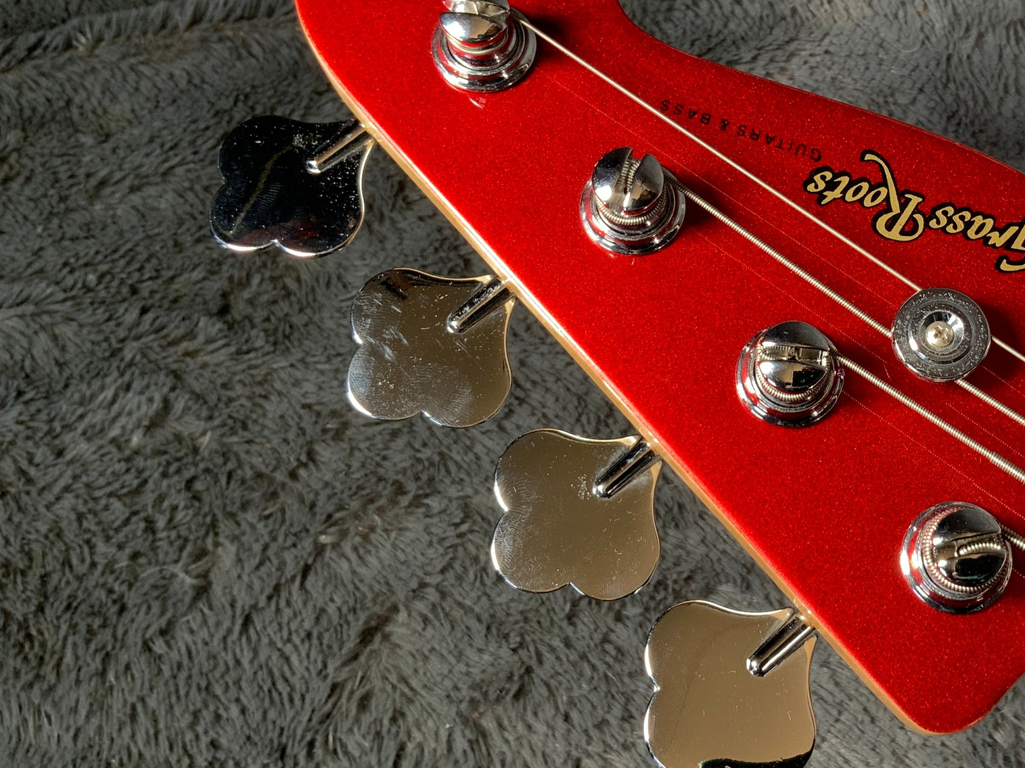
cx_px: 843
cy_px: 281
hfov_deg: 37.3
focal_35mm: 49
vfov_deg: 29.5
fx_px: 1451
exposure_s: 1/78
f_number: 1.8
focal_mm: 3
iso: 50
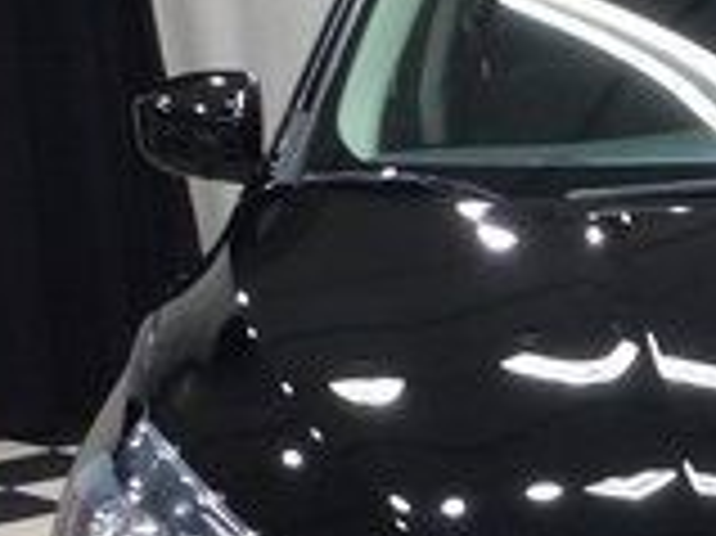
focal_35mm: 129
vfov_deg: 11.3
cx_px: 874
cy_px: 604
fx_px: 2666
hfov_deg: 14.8
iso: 50
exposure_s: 1/24
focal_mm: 3.3
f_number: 2.4
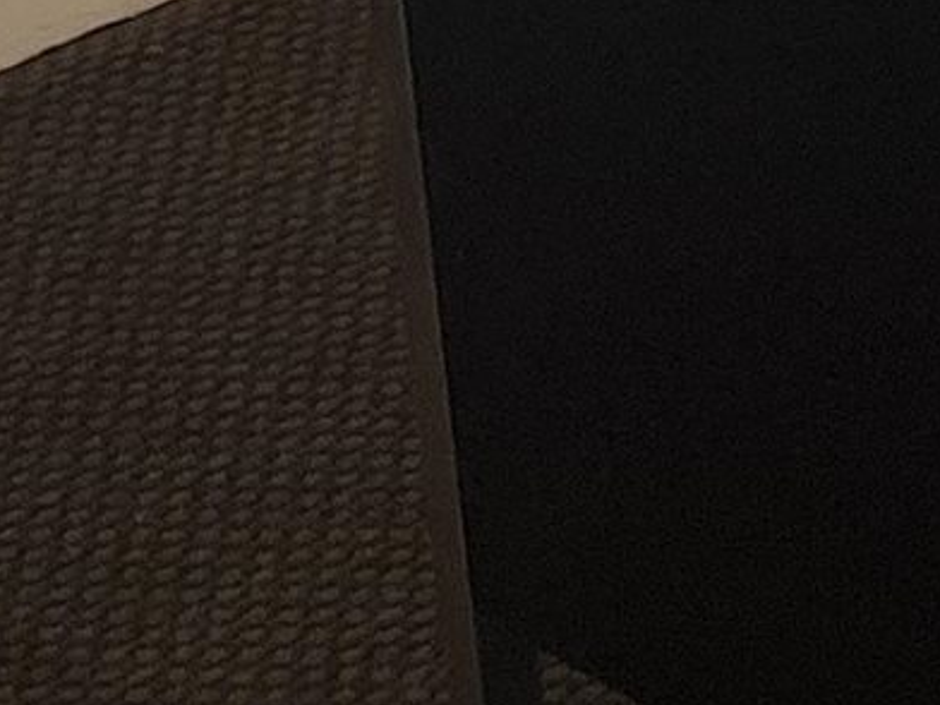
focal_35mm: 204
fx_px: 5540
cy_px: -1623
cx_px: 2791
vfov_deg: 6.5
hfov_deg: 8.3
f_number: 1.6
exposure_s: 1/120
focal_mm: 5.1
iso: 100
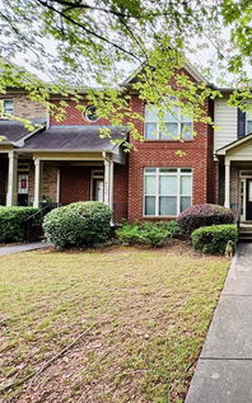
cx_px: 250
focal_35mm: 20
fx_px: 220
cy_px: 201
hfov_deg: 49.2
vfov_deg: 85.1
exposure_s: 1/150
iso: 40
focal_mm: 2.22
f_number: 2.2
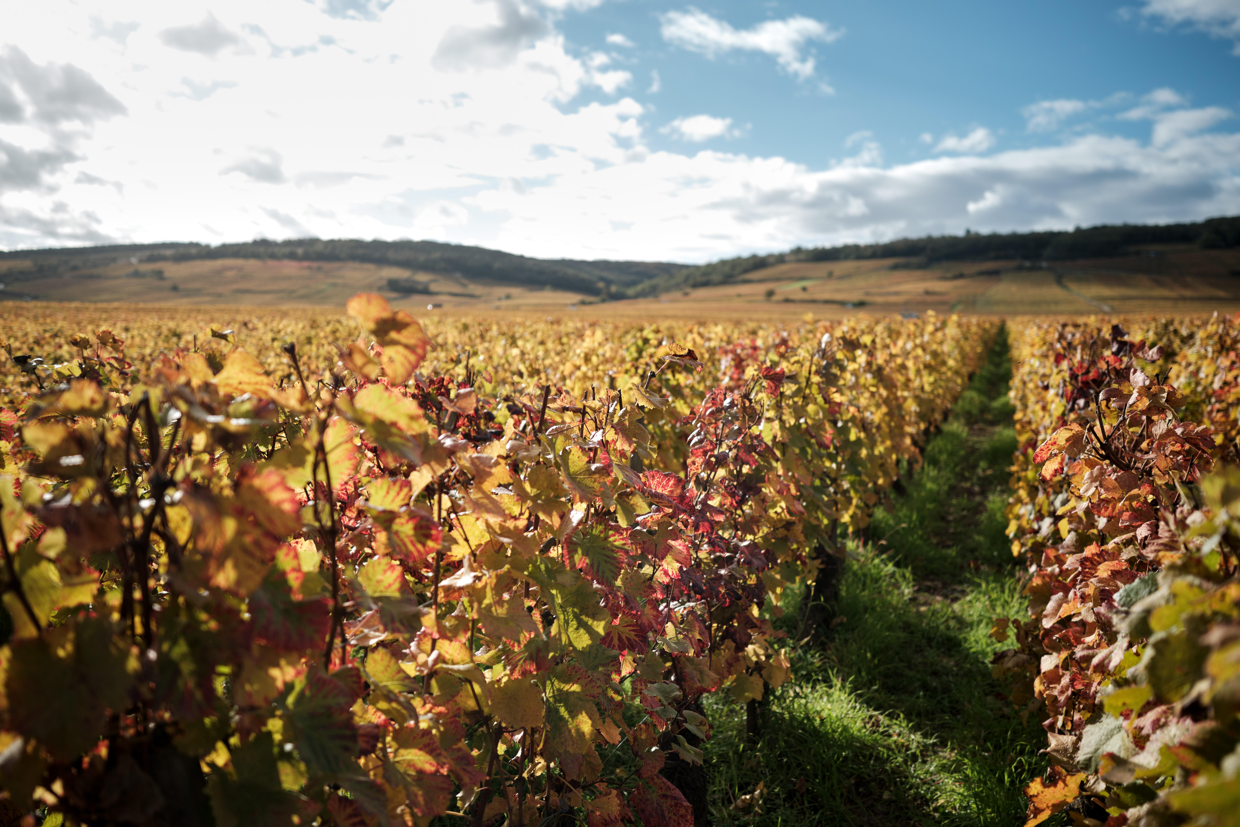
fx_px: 930
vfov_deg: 47.9
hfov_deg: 67.4
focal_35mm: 27
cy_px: 414
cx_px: 620
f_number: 1.4
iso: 80
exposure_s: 1/4000
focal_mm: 18
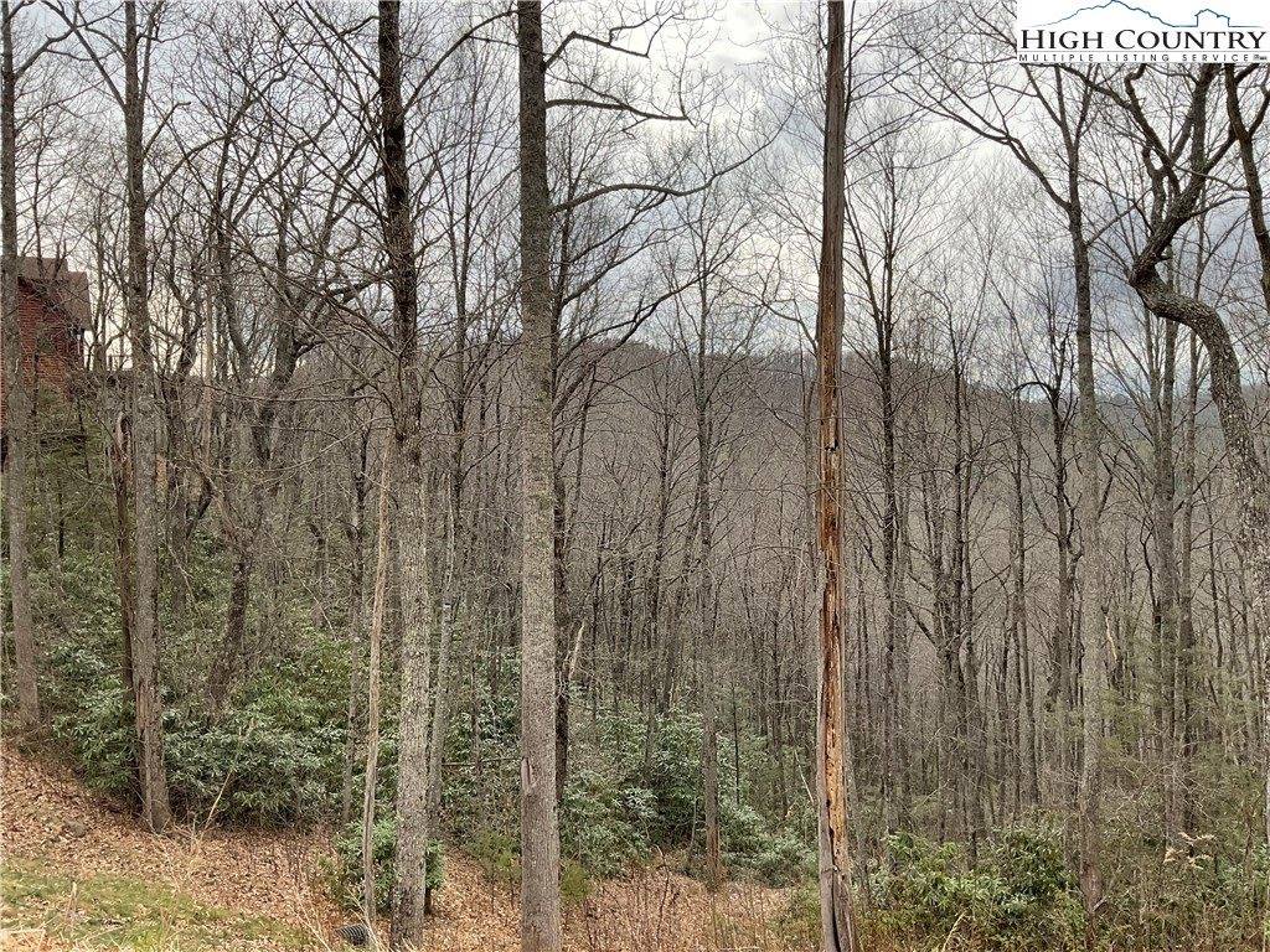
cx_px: 635
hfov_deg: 61.7
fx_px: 1064
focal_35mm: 29
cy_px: 476
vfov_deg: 48.2
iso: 16
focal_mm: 3
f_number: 1.8
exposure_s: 1/1055
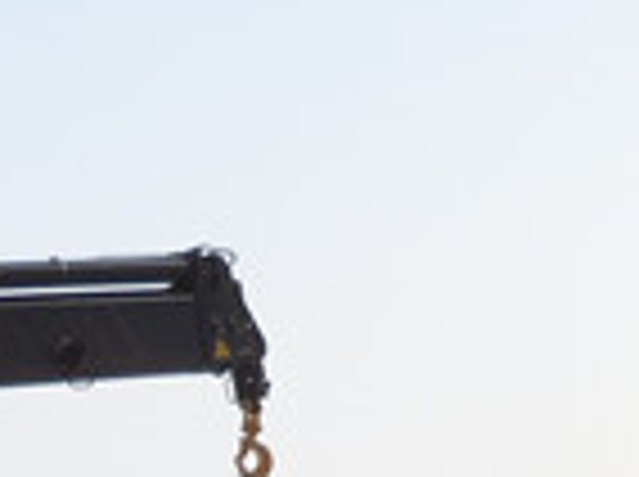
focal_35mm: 134
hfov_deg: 14.5
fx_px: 2469
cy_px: 974
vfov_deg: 10.1
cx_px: -36
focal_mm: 4.9
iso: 80
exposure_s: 1/180
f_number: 3.3
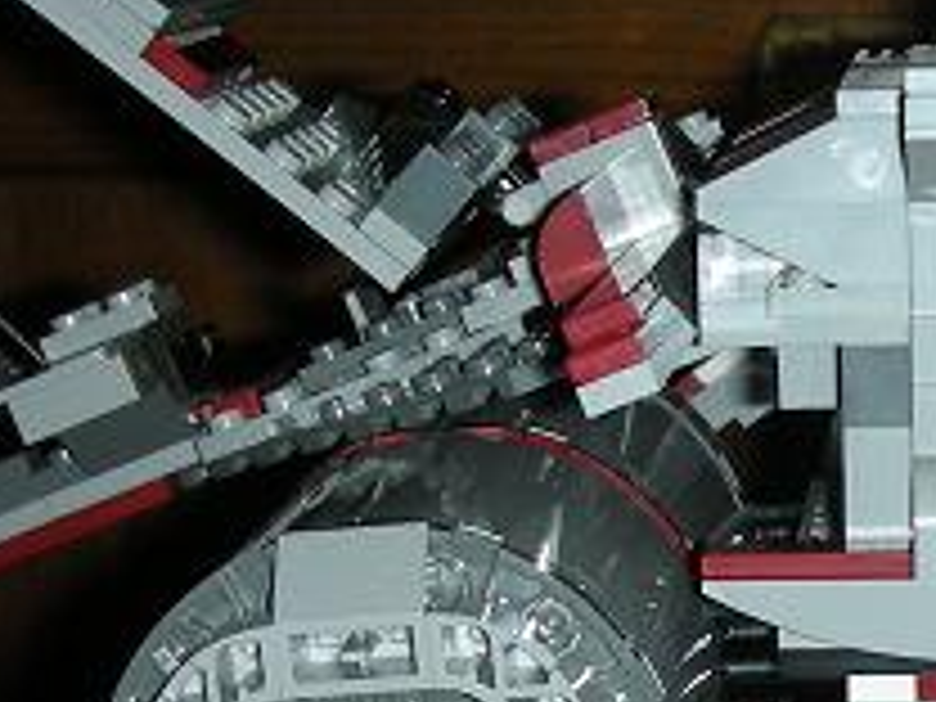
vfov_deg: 11.4
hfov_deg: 14.9
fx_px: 3488
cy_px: 662
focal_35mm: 129
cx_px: 1053
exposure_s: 1/60
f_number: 2.8
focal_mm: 5.8
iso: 50
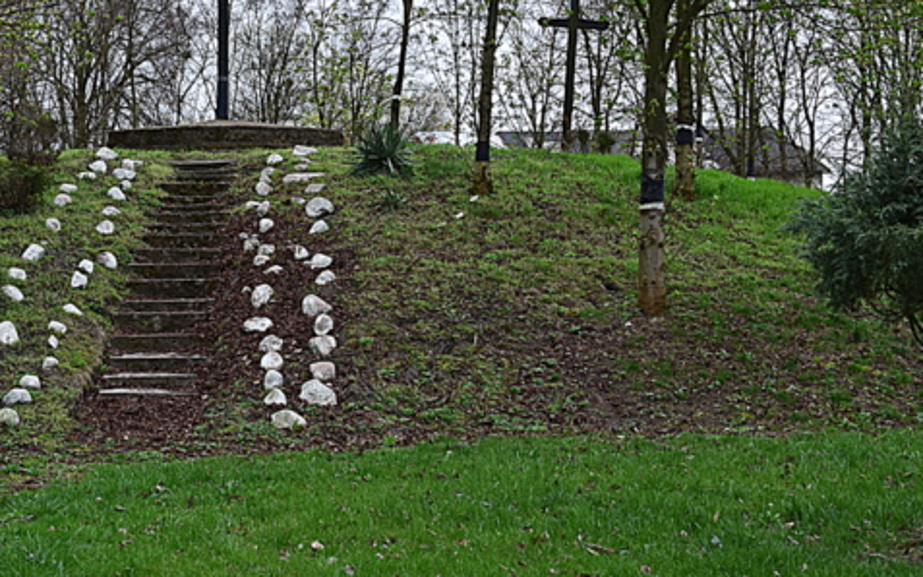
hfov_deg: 24.9
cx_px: 221
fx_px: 2062
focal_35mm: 82
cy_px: 190
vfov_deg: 15.9
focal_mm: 32
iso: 400
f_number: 9
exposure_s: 1/160
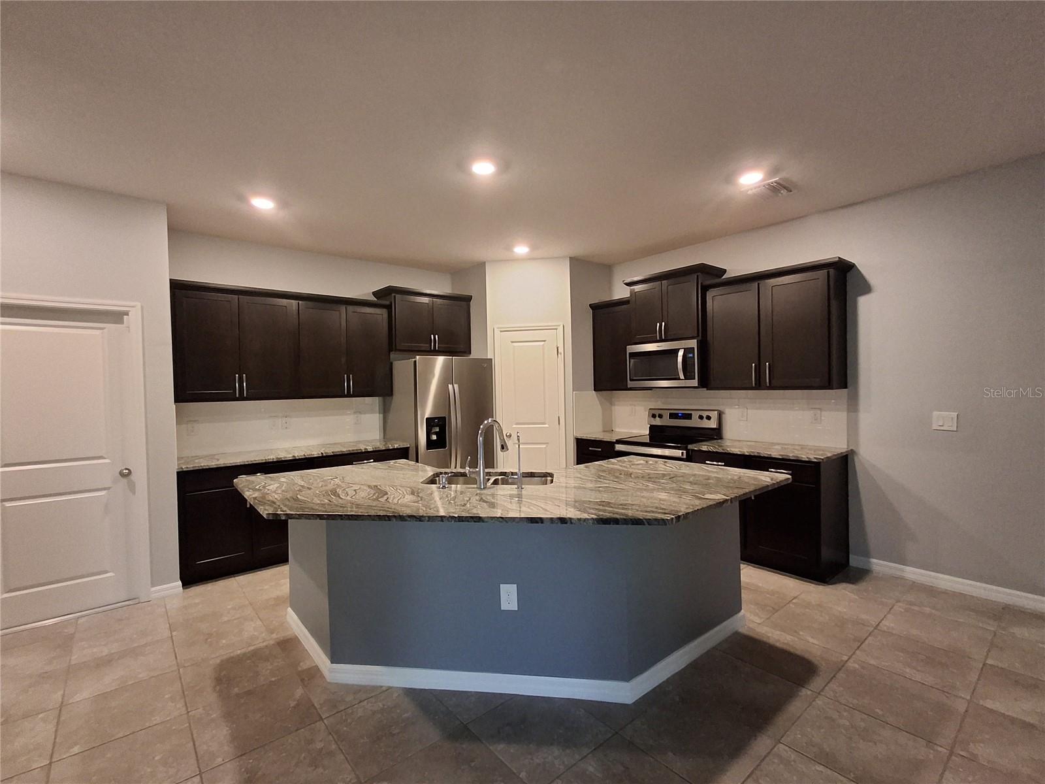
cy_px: 392
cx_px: 522
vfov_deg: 78.1
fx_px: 483
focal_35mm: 16
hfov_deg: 94.5
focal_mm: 1.64
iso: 200
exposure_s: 1/40
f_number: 2.2
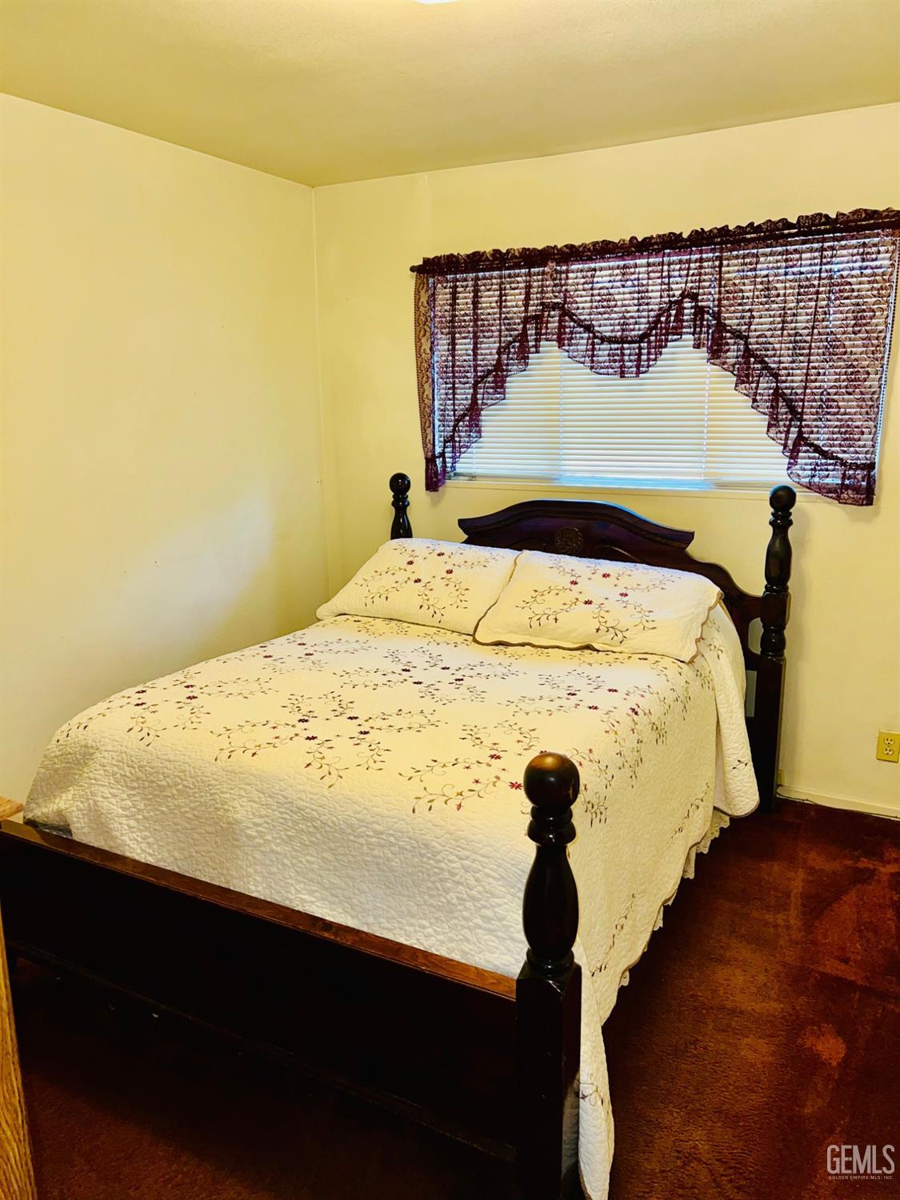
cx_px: 450
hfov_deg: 53.1
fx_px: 901
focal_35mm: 26
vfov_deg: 67.3
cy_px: 600
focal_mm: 5.7
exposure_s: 1/30
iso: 32
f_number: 1.5
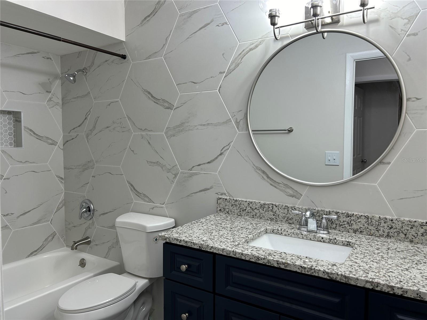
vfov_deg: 53.1
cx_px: 214
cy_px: 160
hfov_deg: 67.3
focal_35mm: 26
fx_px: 321
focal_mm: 5.7
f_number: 1.5
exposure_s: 1/120
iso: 50
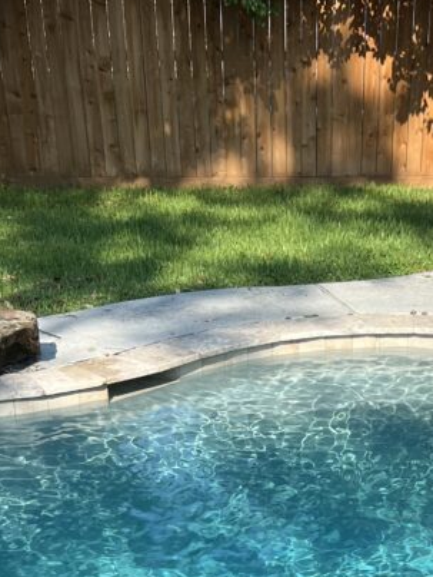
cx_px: 319
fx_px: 1099
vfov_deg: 26.6
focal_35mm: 66
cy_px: 664
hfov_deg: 22.1
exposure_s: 1/2208
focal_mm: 5.7
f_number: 1.5
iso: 50
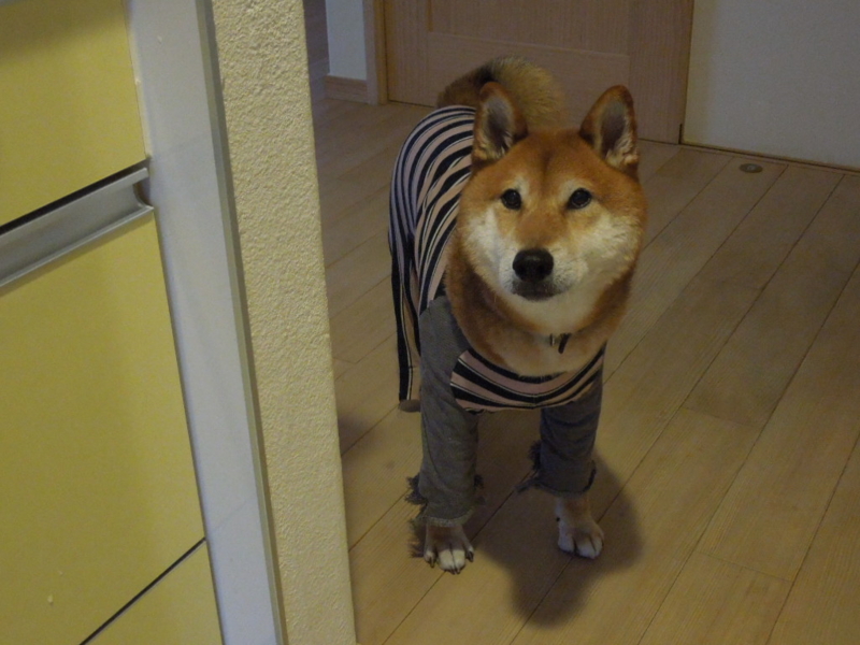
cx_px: 430
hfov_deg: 43.9
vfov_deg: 33.6
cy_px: 322
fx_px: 1068
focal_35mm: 43
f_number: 3.9
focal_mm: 7.8
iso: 1600
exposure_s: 1/30
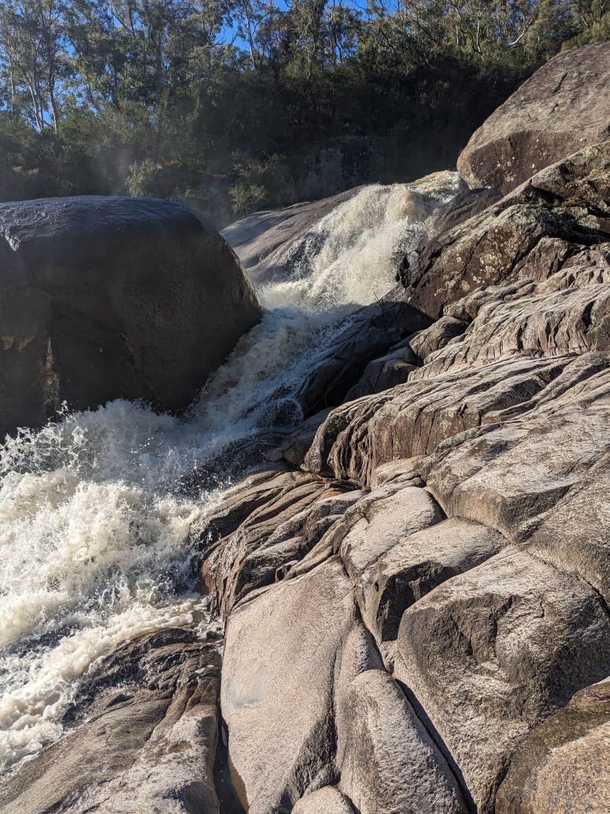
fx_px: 634
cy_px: 407
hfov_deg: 51.4
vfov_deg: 65.3
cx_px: 305
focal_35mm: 27
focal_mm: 4.38
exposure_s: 1/3344
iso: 47
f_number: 1.73
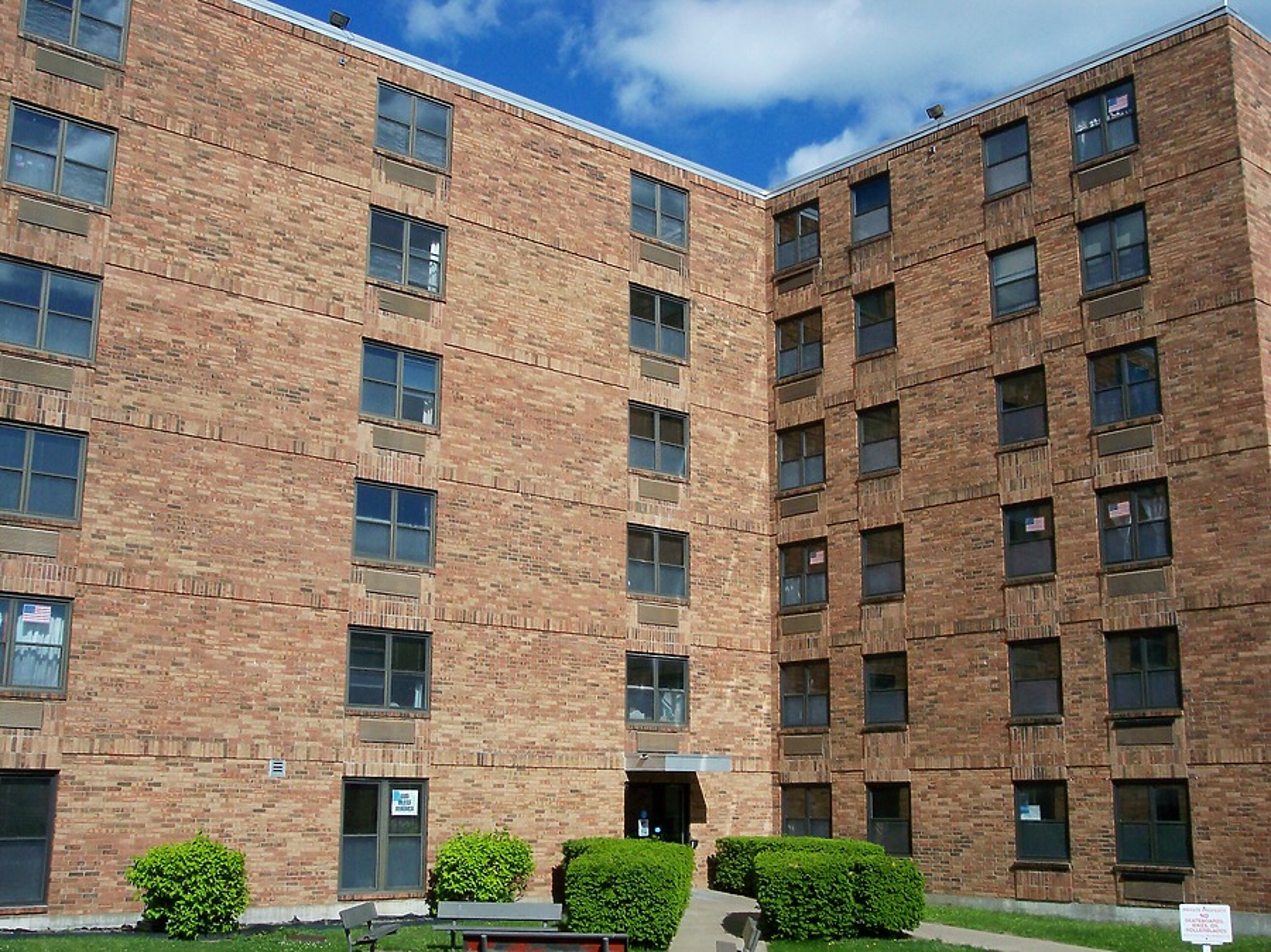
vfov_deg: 37.7
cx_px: 636
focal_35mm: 38
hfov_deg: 49.0
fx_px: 1395
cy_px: 476
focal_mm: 8
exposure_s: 1/1000
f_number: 4.8
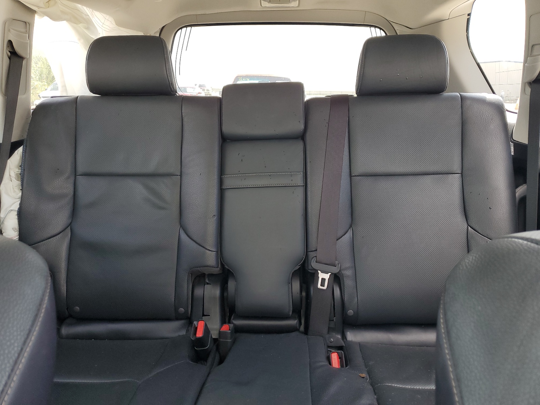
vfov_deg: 53.1
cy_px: 202
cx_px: 270
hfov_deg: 67.3
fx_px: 406
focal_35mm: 26
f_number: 1.5
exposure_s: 1/120
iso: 64
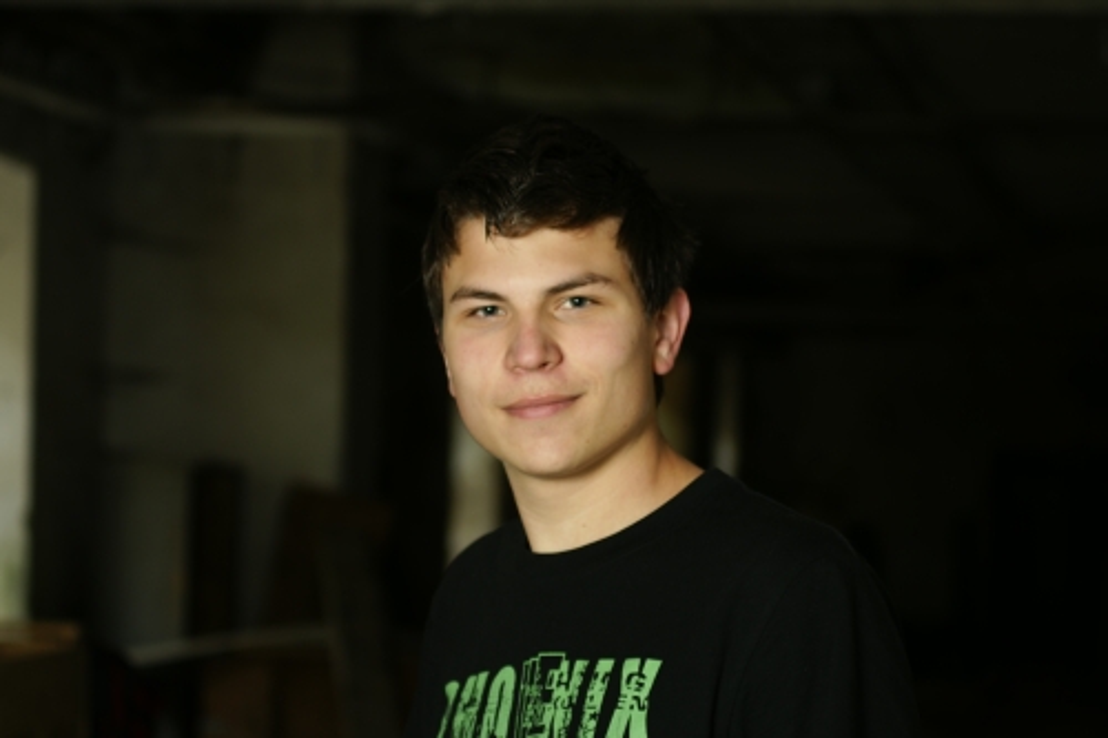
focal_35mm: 112
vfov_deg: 12.2
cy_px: 369
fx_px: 3461
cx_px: 554
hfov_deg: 18.2
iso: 100
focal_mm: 75
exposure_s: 1/50
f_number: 4
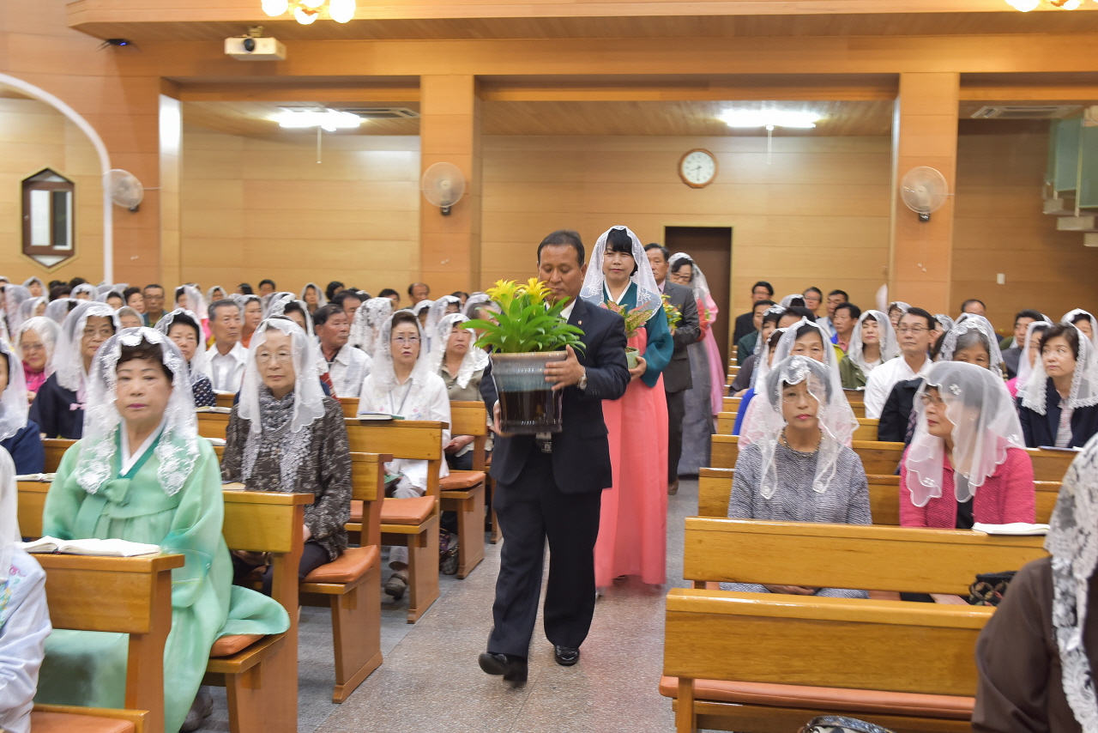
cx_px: 549
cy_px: 366
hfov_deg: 50.7
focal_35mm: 38
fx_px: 1159
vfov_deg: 35.1
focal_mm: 38
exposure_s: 1/20
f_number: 5
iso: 1000
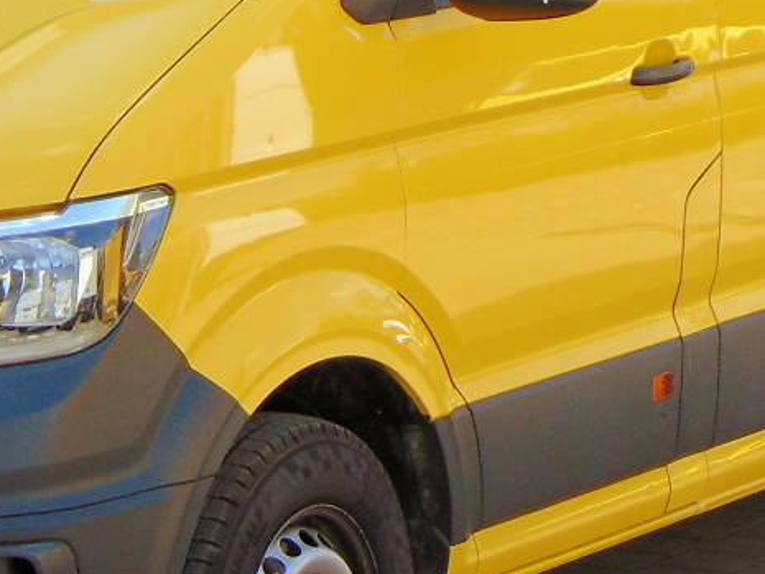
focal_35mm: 172
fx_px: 3802
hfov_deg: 11.5
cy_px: 109
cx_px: 252
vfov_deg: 8.6
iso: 80
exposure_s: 1/250
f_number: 3.5
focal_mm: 9
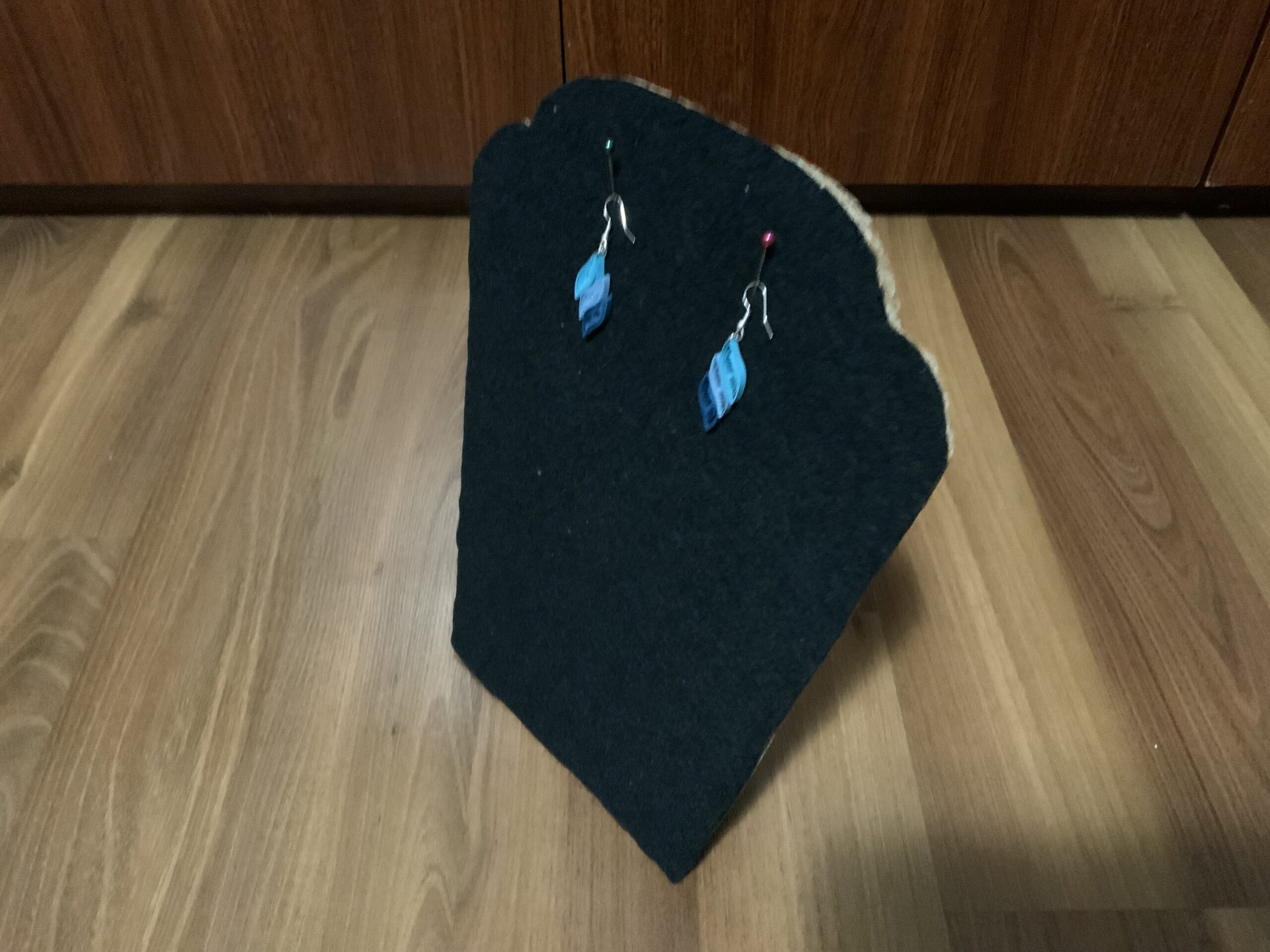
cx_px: 635
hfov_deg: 61.7
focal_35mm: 29
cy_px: 476
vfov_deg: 48.2
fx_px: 1064
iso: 500
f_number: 1.8
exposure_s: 1/17
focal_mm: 3
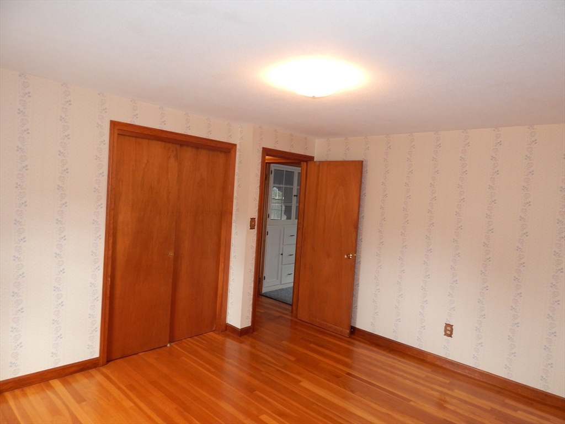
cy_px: 212
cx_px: 282
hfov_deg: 73.9
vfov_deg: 58.9
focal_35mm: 23
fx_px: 375
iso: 200
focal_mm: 4
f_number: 3
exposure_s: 1/30
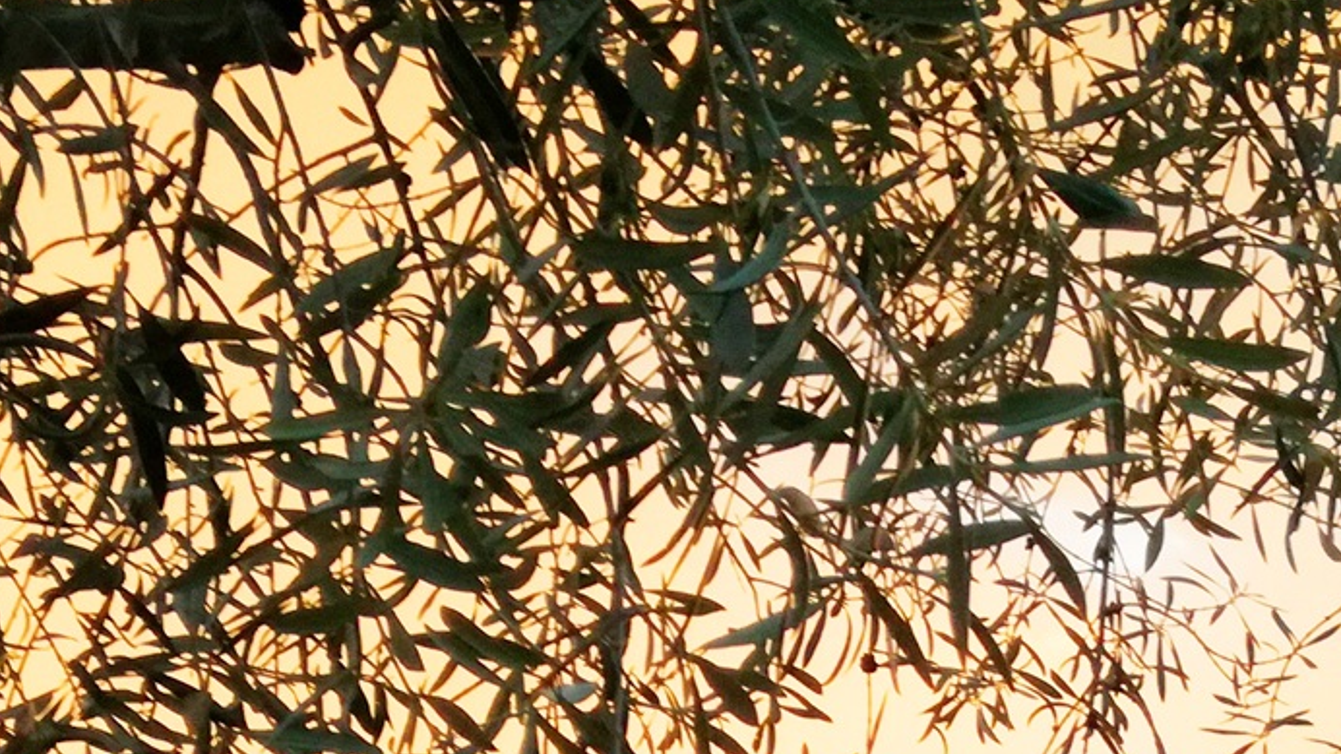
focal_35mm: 85
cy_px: 1426
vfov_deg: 12.7
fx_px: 3022
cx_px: 890
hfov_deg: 24.9
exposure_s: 1/60
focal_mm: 3.79
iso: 64
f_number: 2
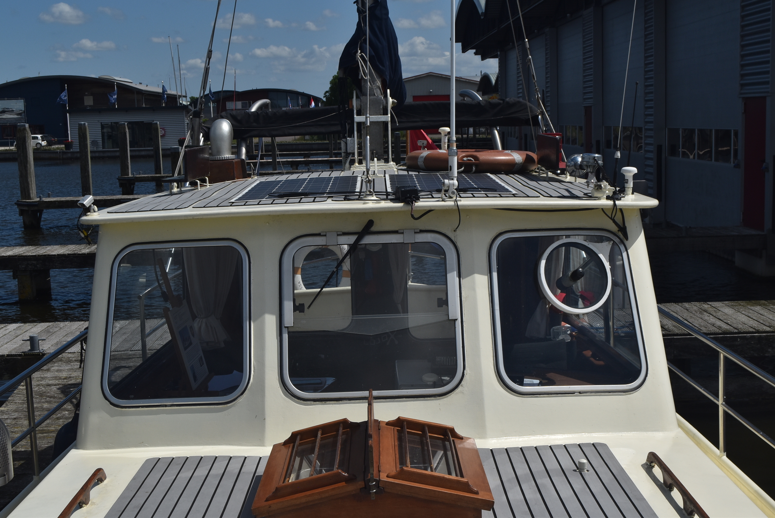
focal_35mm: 51
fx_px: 1099
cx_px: 388
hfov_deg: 38.9
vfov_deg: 26.5
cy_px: 259
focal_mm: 34
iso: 200
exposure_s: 1/640
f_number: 13
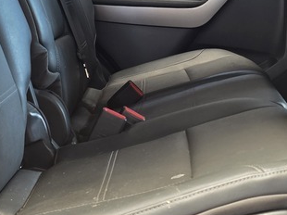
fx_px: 630
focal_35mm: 76
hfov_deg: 25.4
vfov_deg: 18.7
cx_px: 210
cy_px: -14
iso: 400
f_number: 1.7
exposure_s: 1/100
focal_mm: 6.25
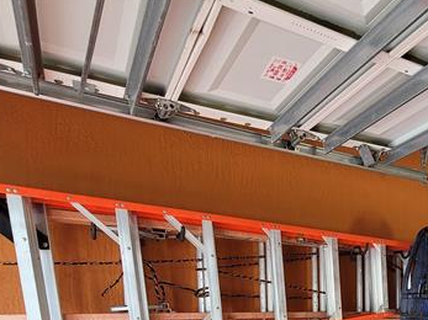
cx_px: 340
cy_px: 363
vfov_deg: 37.8
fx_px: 371
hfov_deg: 55.8
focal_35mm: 30
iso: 80
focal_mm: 2.2
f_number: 2.2
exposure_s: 1/60
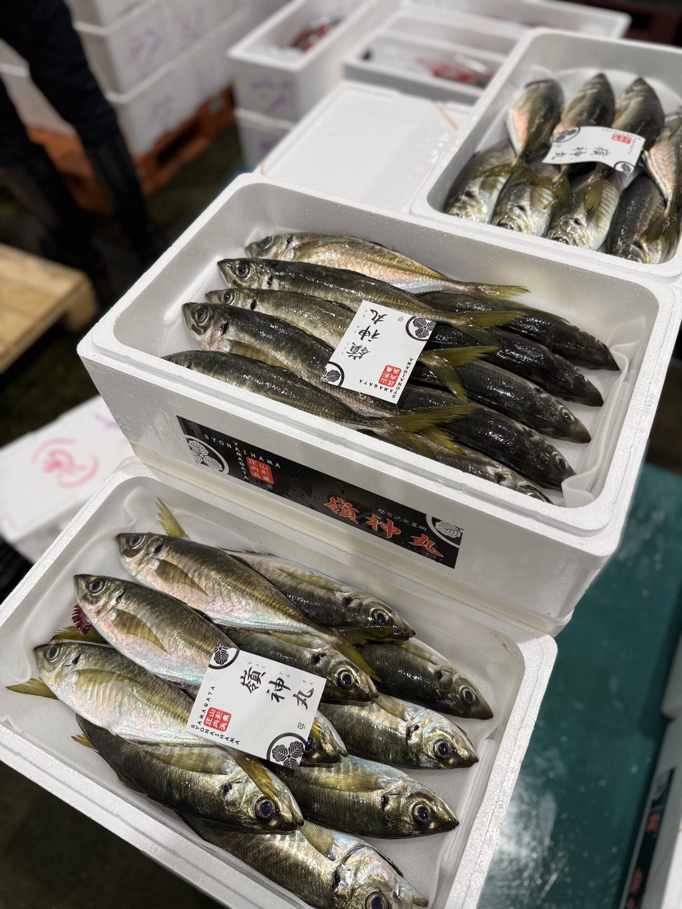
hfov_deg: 56.8
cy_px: 454
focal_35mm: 24
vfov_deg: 71.6
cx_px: 341
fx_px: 630
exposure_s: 1/121
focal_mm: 6.76
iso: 64
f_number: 1.78
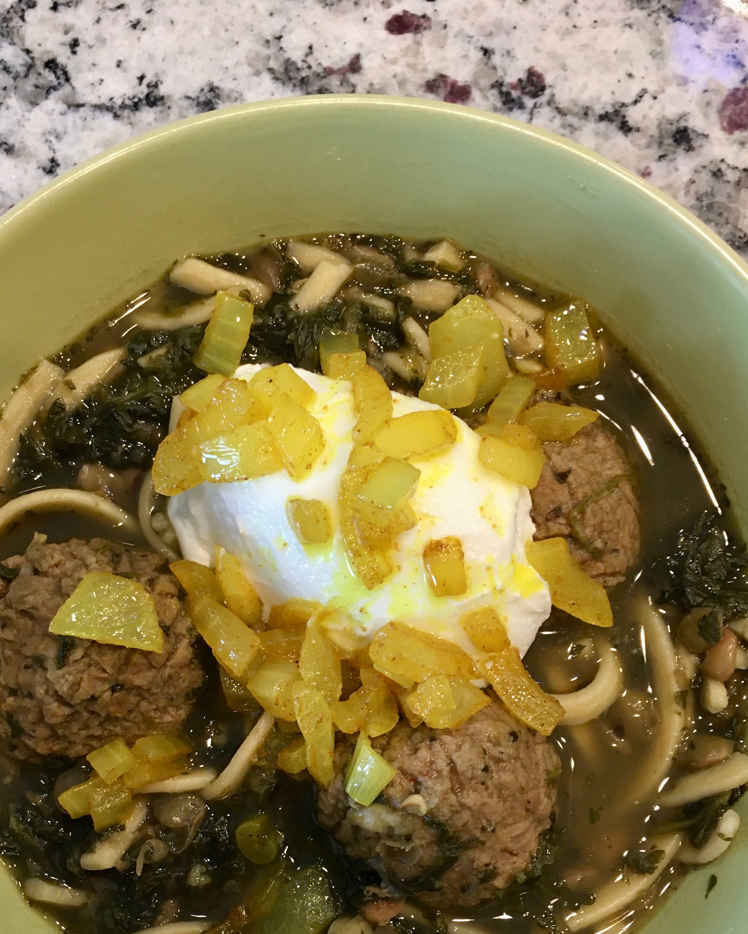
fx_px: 1051
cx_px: 322
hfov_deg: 39.1
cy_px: 620
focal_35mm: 38
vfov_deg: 47.2
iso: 100
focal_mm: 4.15
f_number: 2.2
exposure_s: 1/30
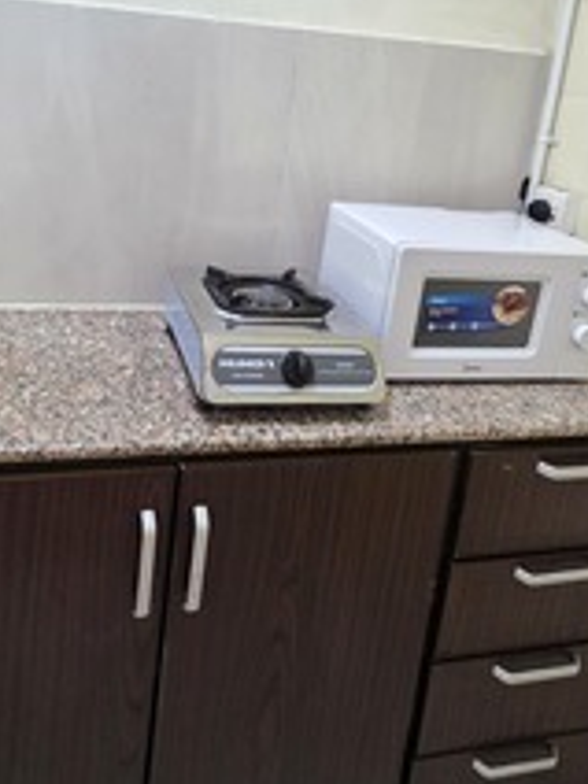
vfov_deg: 59.7
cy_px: 187
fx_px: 634
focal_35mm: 28
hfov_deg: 48.4
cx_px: 172
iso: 500
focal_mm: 2.2
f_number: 1.9
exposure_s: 1/50
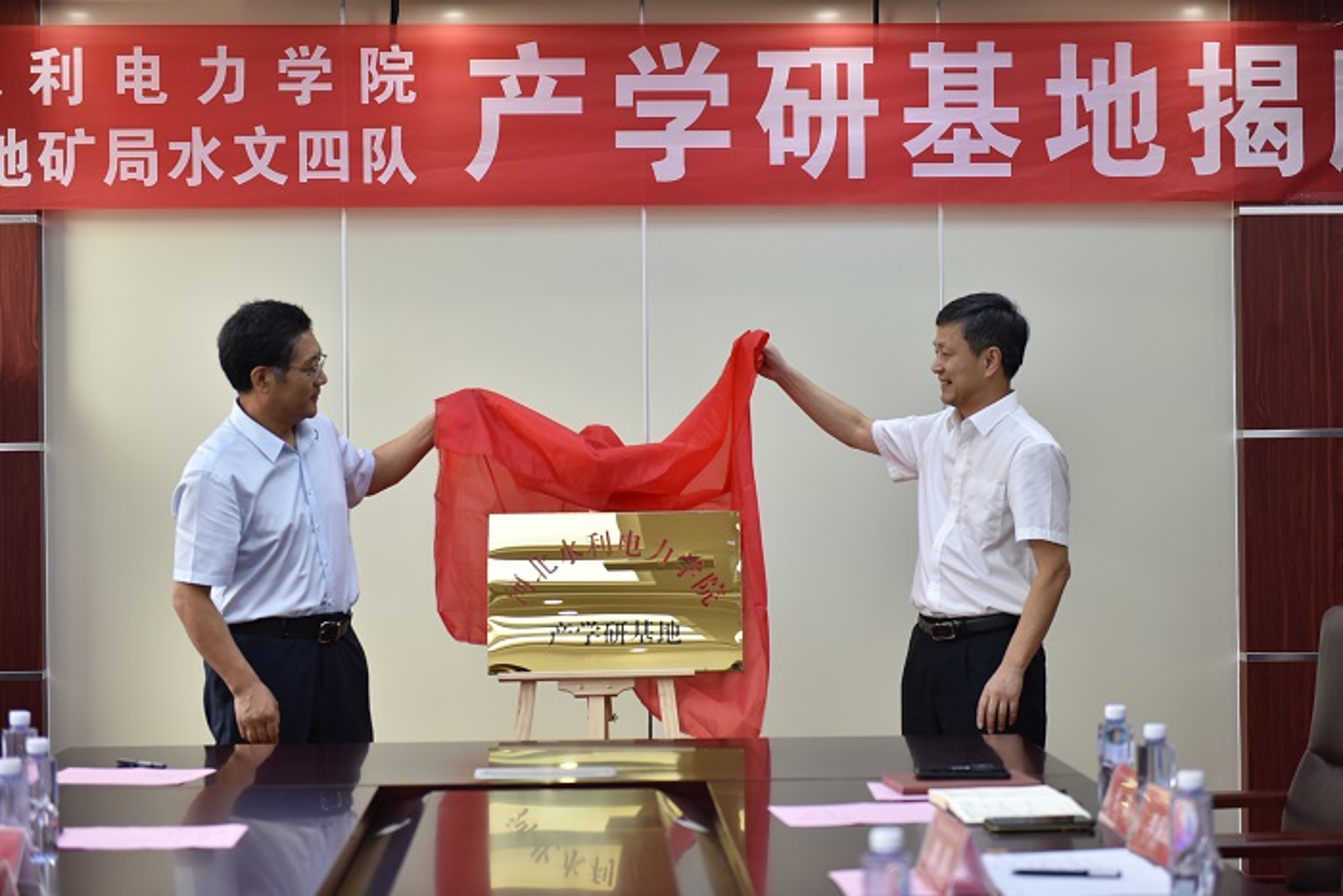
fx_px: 2463
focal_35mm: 66
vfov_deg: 20.6
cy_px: 448
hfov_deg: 30.5
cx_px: 672
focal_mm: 66
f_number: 3.2
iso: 450
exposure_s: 1/200
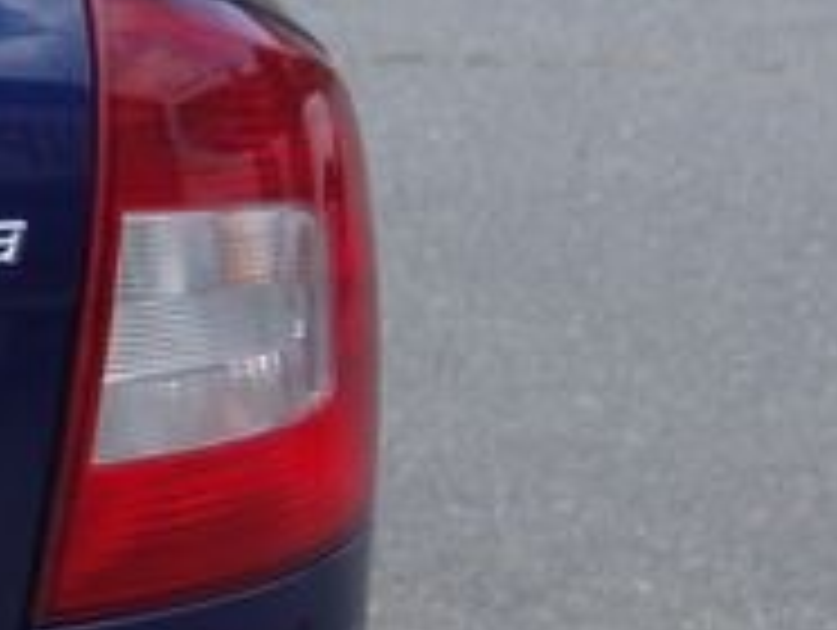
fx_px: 3583
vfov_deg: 10.0
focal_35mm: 148
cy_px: 308
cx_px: -1197
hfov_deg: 11.1
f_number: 2.2
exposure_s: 1/1250
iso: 125
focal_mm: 10.4
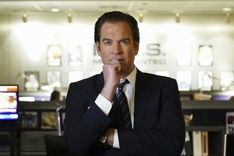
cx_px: 117
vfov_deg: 14.6
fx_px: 611
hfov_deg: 21.7
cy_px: 78
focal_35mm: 94
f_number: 4
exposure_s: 1/100
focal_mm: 63
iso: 16000
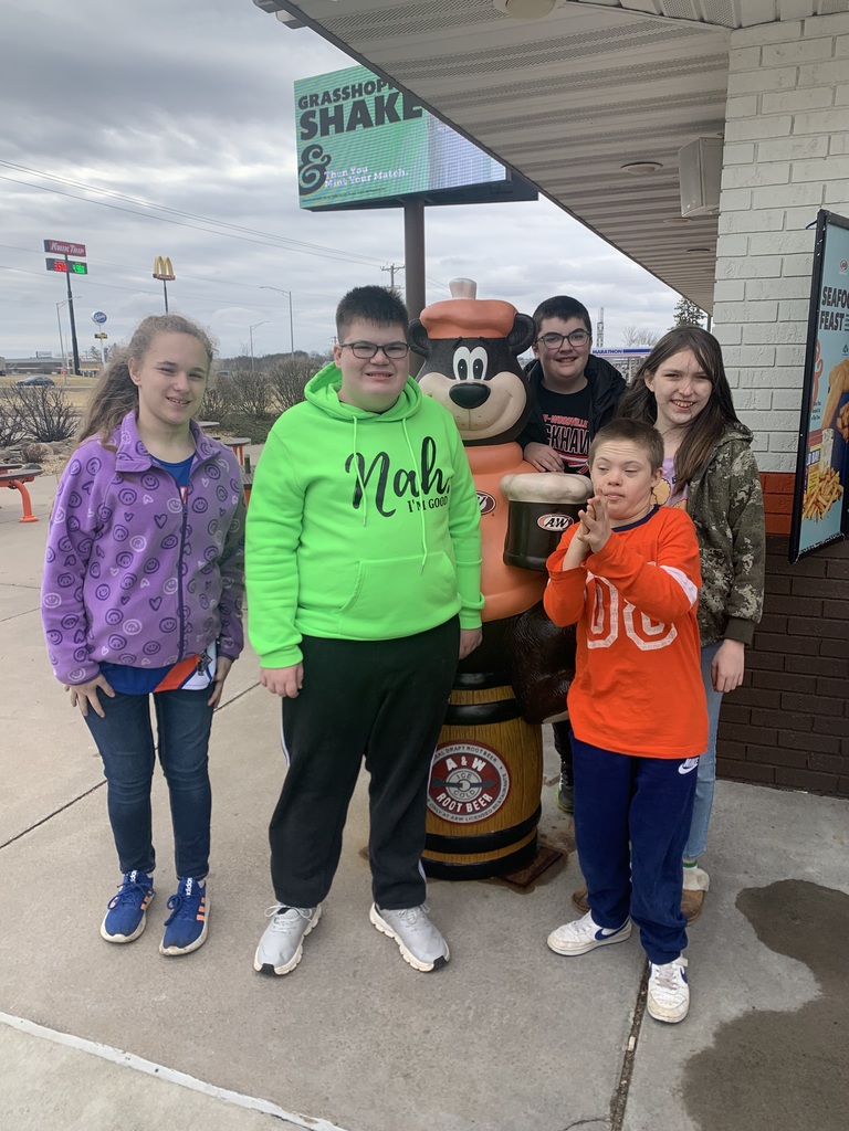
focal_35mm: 26
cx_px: 424
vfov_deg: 67.3
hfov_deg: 53.1
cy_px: 566
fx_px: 850
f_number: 1.8
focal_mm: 4.25
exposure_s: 1/789
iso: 25
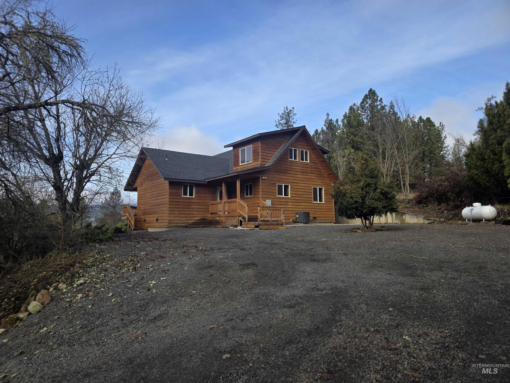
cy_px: 192
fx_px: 339
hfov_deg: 73.9
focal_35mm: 23
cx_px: 255
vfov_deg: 58.9
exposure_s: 1/2859
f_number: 1.7
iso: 80
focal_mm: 6.3
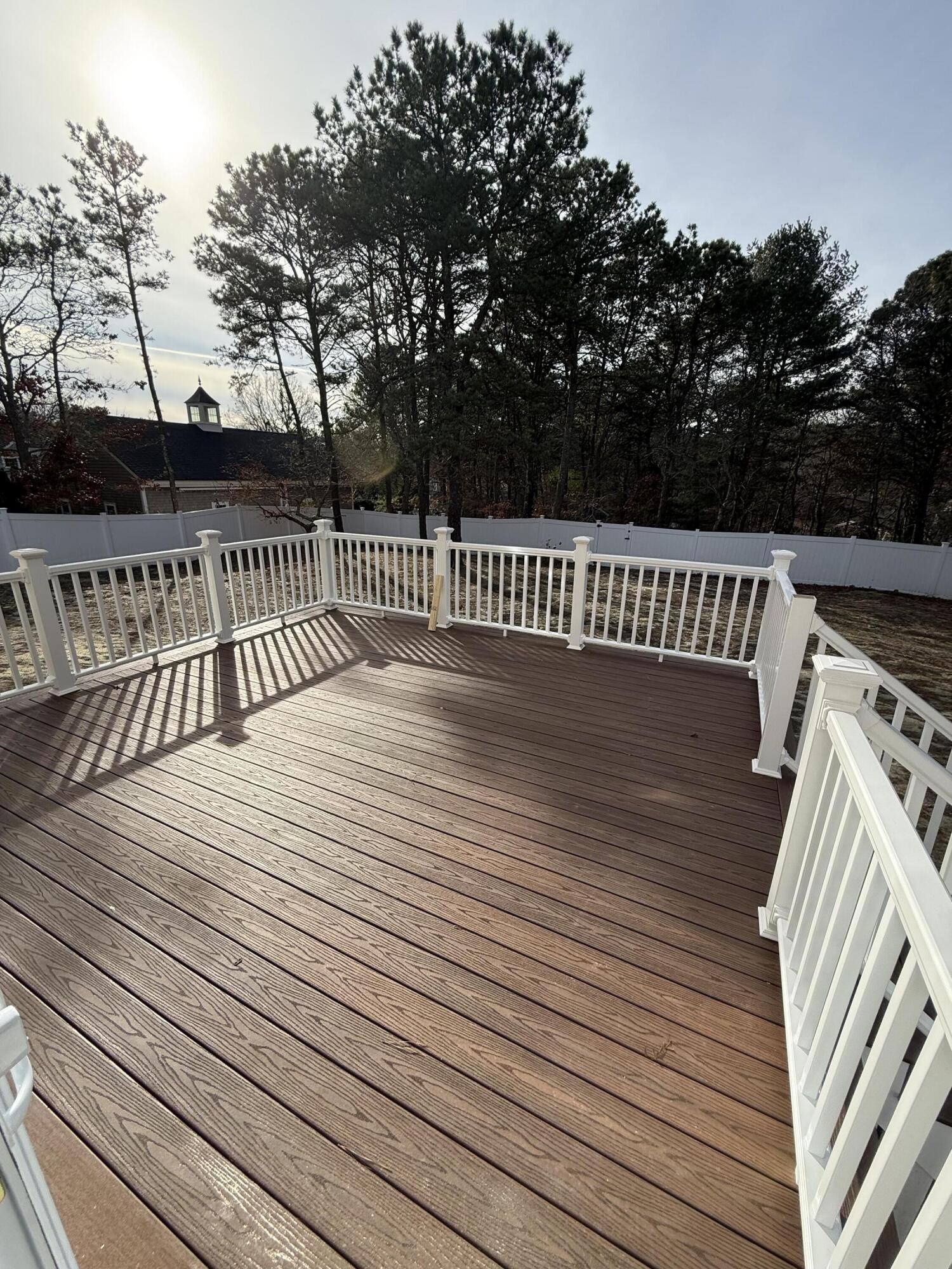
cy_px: 634
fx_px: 513
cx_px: 476
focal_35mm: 14
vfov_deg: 102.1
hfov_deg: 85.7
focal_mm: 2.22
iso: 64
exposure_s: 1/1285
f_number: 2.2
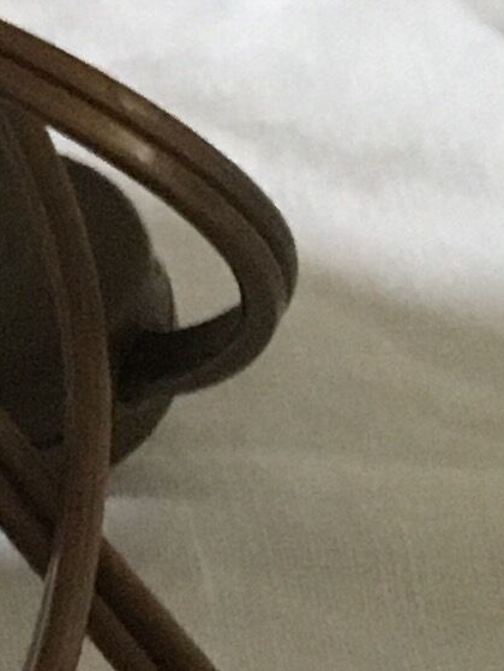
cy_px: -426
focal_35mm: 209
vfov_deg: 9.1
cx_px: -1256
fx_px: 4053
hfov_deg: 6.3
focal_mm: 4.15
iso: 200
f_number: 2.2
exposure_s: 1/20
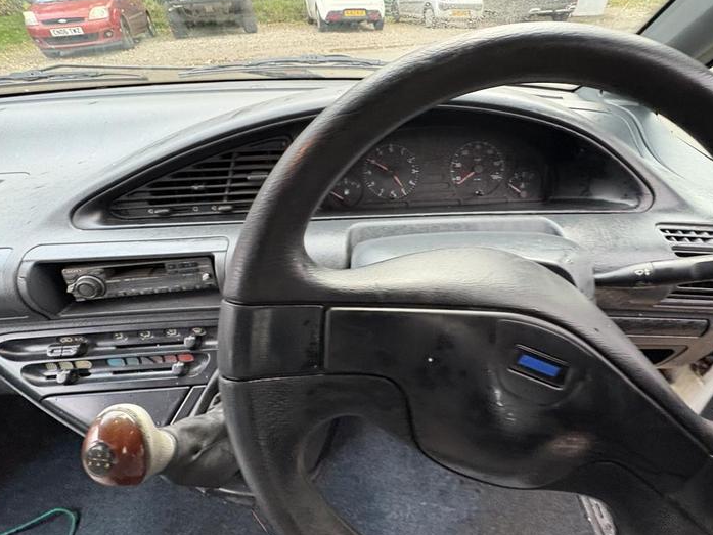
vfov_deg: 71.6
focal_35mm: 18
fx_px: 371
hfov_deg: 87.4
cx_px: 399
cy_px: 262
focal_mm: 2.22
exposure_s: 1/60
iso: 500
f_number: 2.2
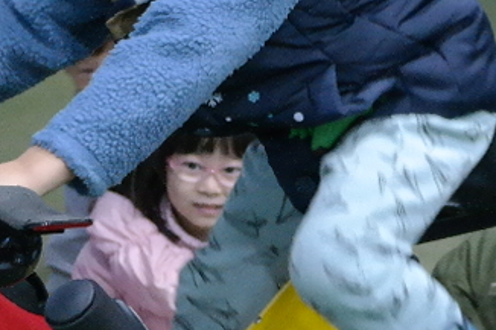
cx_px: 770
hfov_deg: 10.4
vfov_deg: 7.2
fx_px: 2630
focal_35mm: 191
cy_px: 176
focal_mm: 24
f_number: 3.5
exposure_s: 1/50
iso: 1600
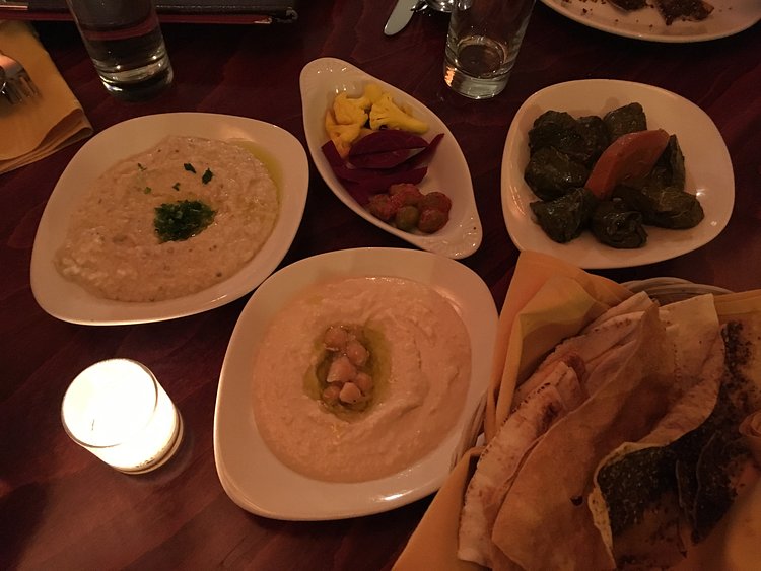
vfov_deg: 48.3
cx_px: 380
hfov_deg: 61.6
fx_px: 638
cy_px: 286
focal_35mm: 29
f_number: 2.2
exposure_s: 1/15
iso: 640
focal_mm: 4.15
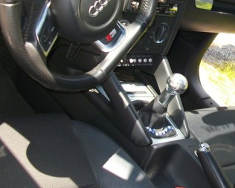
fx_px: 584
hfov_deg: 22.2
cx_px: 212
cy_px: 69
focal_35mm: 84
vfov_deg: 18.3
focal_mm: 5.7
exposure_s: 1/160
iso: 80
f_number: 2.9
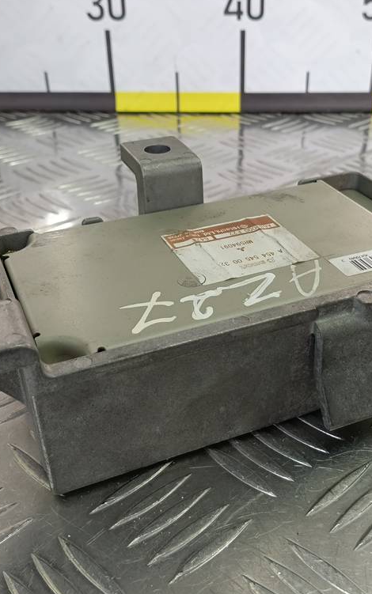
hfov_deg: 32.7
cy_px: 298
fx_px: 632
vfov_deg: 50.4
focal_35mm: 39
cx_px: 229
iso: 143
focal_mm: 4.11
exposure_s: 1/100
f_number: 1.6
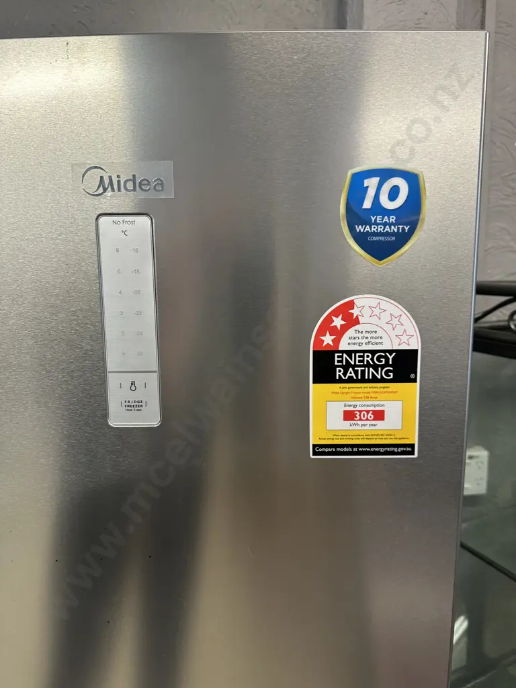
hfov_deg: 56.8
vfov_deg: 71.6
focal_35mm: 24
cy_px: 344
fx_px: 477
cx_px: 258
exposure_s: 1/50
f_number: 1.78
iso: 125
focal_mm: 6.86
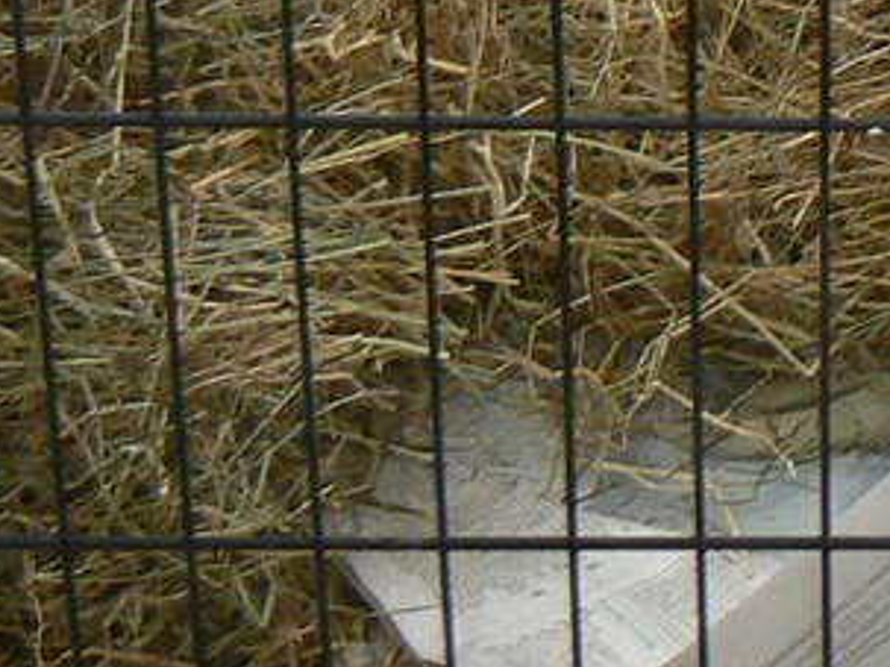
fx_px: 5423
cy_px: -599
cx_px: 1480
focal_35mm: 211
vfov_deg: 6.8
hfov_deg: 9.1
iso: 80
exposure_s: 1/50
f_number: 2.8
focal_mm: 6.7
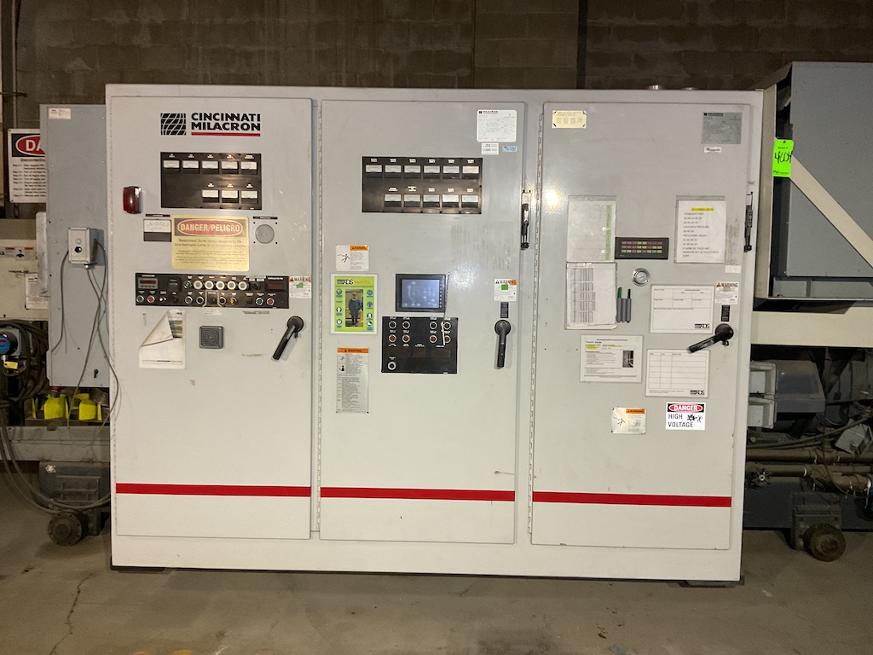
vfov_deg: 48.2
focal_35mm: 29
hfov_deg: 61.7
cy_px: 328
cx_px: 436
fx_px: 731
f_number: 1.8
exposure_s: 1/60
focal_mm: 3
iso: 160
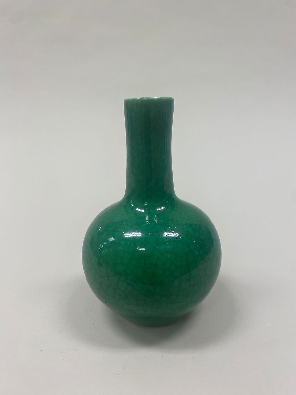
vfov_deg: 67.3
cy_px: 198
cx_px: 148
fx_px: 296
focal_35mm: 26
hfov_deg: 53.1
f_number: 1.8
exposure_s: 1/120
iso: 125
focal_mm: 4.25
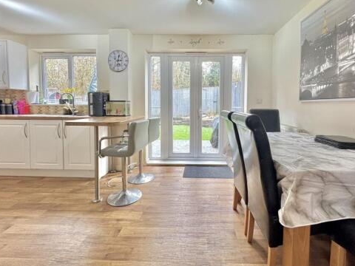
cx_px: 193
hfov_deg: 90.8
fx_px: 174
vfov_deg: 74.3
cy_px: 113
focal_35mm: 17
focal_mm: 2.22
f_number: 2.2
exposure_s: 1/100
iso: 250
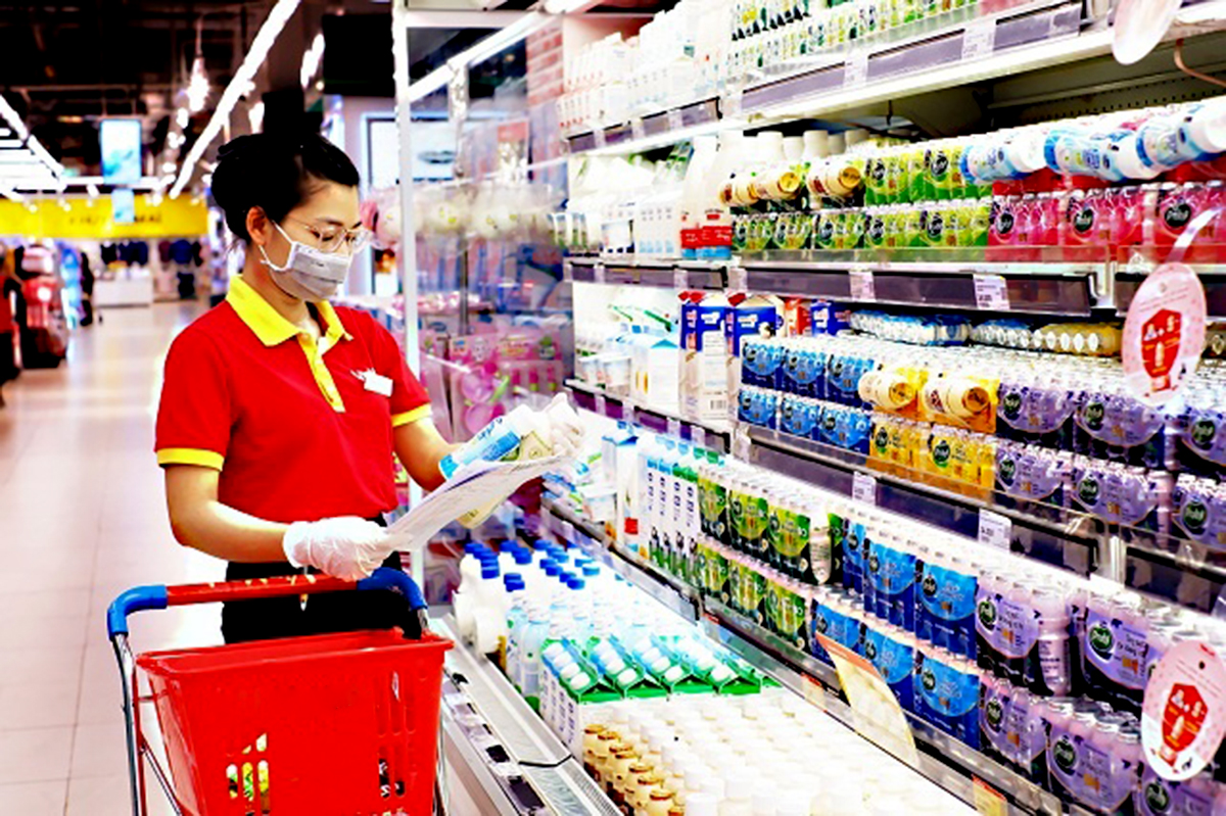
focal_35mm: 53
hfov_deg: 37.5
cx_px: 613
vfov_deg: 25.5
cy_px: 408
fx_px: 1804
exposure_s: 1/150
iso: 400
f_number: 4
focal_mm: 35
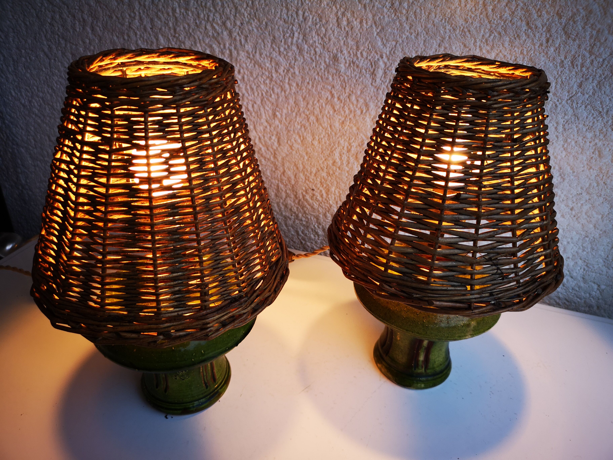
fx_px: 478
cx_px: 306
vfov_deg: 51.4
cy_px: 230
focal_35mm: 27
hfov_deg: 65.3
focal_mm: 5.58
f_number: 1.8
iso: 100
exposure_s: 1/100
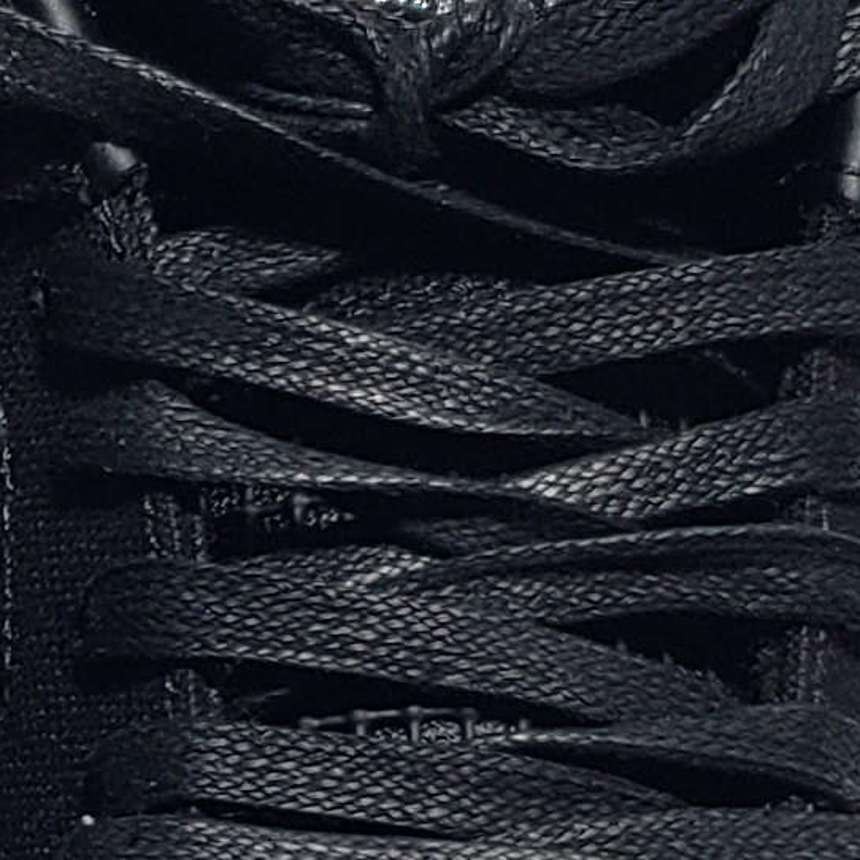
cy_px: 835
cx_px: -167
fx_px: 4806
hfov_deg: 10.1
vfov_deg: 10.2
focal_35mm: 171
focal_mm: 4.3
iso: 50
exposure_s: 1/348
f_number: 1.5
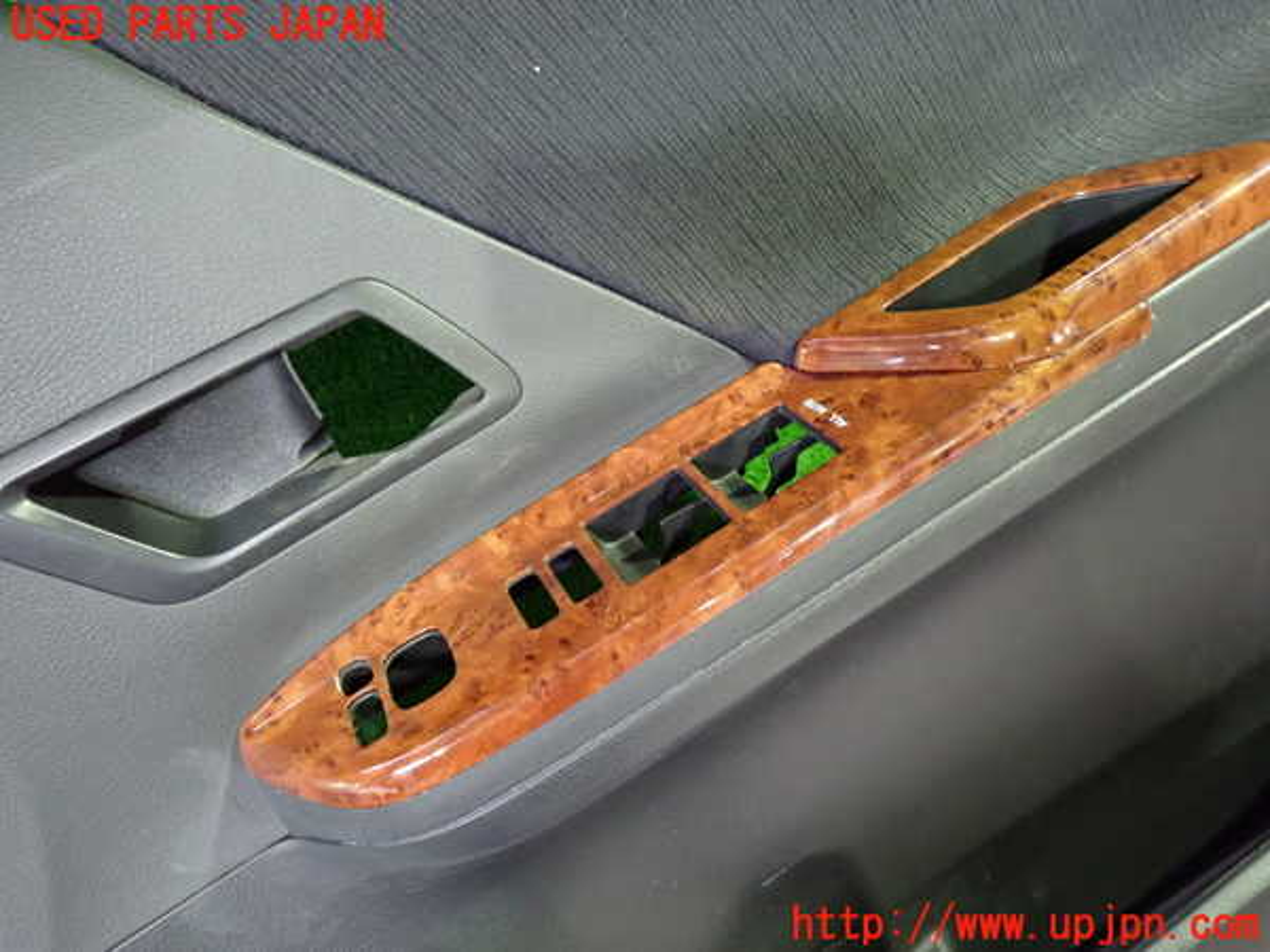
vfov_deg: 54.9
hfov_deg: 69.4
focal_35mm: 25
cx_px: 635
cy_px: 476
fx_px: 917
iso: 800
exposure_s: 1/25
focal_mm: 4.5
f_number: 2
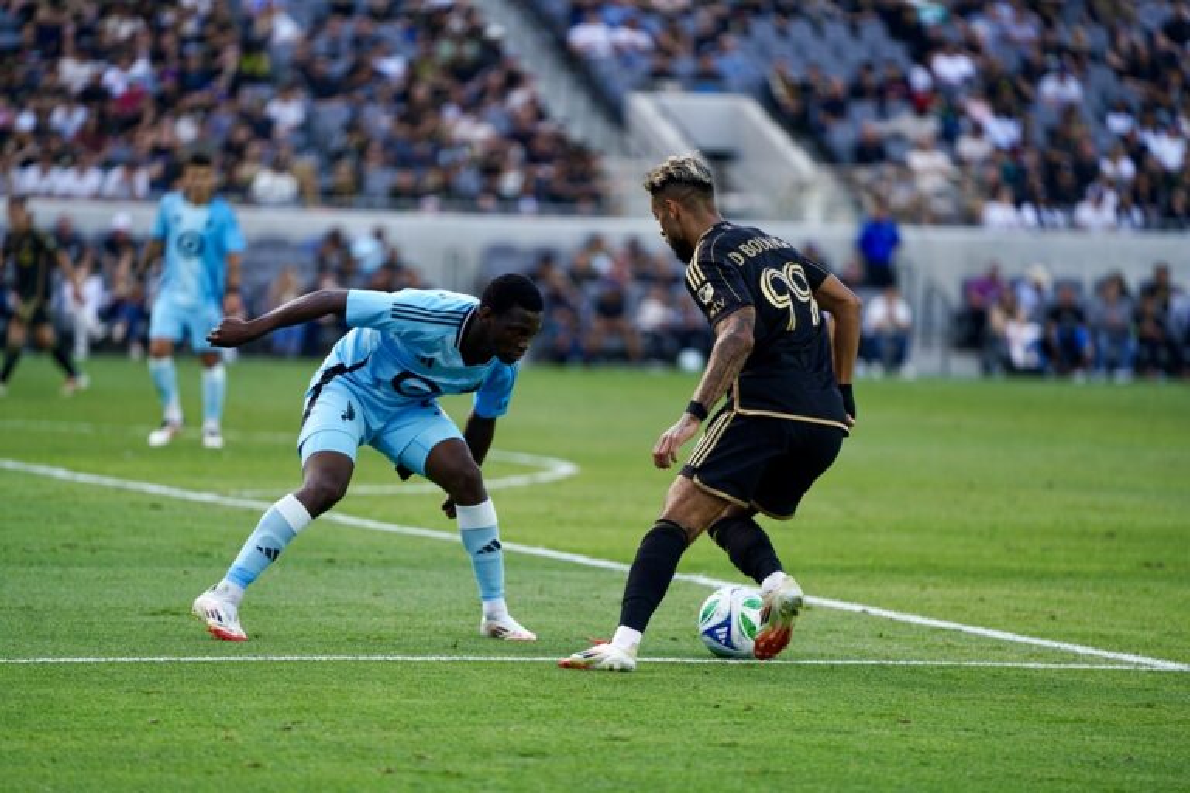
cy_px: 396
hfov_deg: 10.3
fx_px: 6611
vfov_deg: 6.9
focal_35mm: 200
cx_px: 595
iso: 250
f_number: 2.8
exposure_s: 1/1250
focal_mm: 200
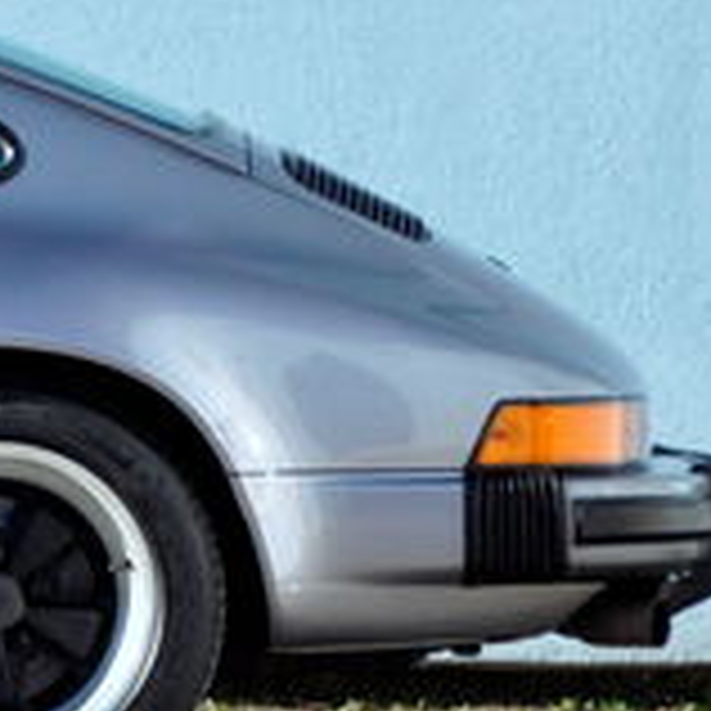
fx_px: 16685
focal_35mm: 718
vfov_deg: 2.4
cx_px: -706
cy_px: 567
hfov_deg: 2.4
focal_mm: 116
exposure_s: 1/400
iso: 500
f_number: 5.6
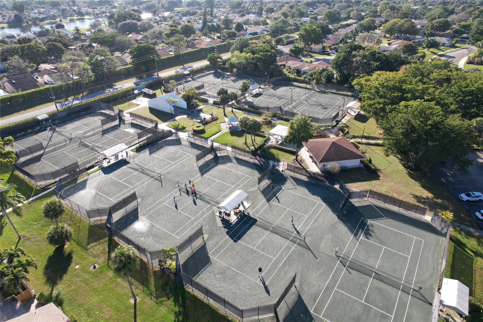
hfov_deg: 78.6
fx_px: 295
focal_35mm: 22
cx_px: 242
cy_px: 161
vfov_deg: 57.2
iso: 130
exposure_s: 1/725
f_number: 2.8
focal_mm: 8.38
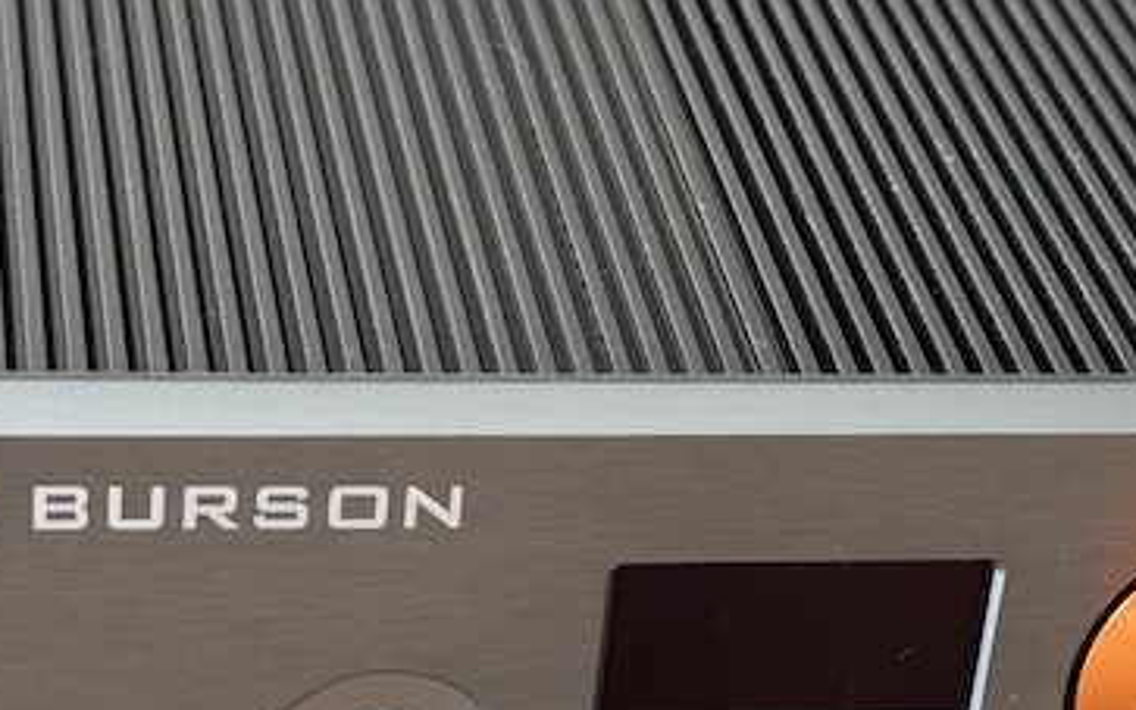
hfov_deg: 18.6
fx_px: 3468
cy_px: 569
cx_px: 742
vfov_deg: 11.7
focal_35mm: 112
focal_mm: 6.76
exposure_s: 1/119
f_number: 1.78
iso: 100
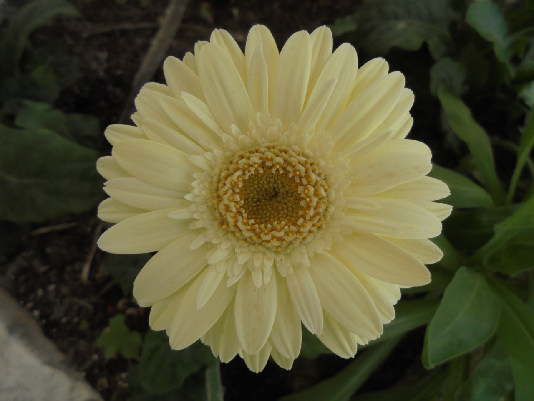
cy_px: 200
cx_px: 267
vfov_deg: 53.1
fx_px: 401
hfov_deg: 67.3
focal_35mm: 26
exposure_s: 1/400
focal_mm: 4.6
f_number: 3.5
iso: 100
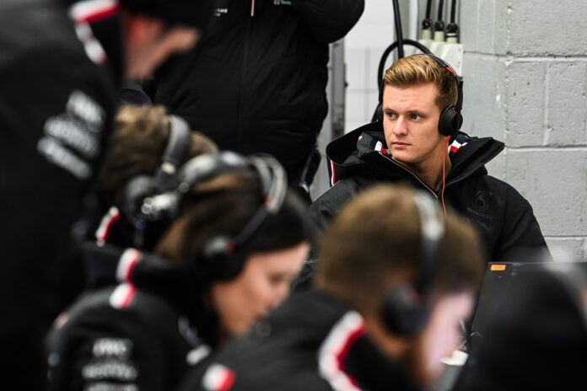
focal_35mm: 200
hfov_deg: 10.3
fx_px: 3261
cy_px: 196
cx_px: 294
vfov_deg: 6.9
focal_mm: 200
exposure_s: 1/250
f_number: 4.5
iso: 3200
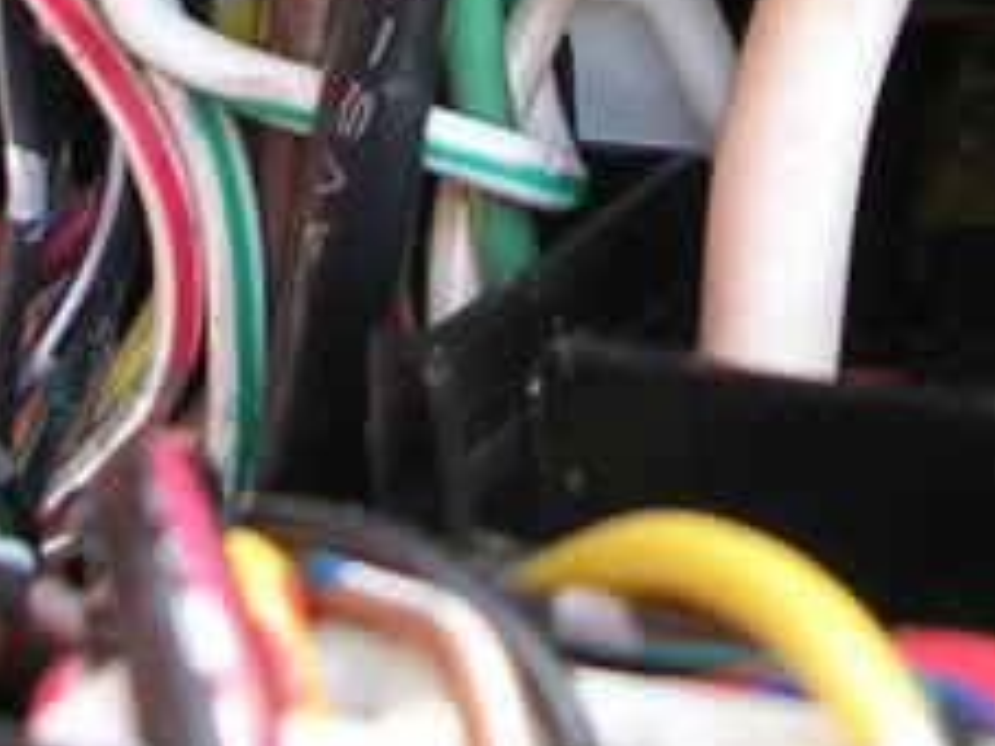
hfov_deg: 14.7
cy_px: -298
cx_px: 504
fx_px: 3850
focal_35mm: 134
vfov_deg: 10.7
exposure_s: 1/30
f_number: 2.8
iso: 50
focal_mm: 5.8
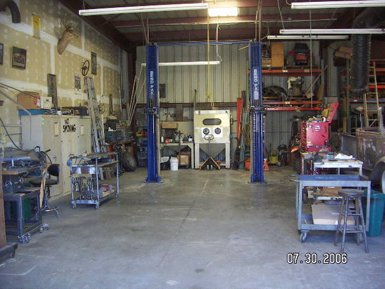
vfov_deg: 39.7
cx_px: 192
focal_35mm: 36
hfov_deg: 51.4
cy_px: 144
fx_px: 400
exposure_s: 1/50
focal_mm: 4.7
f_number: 2.8
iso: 125
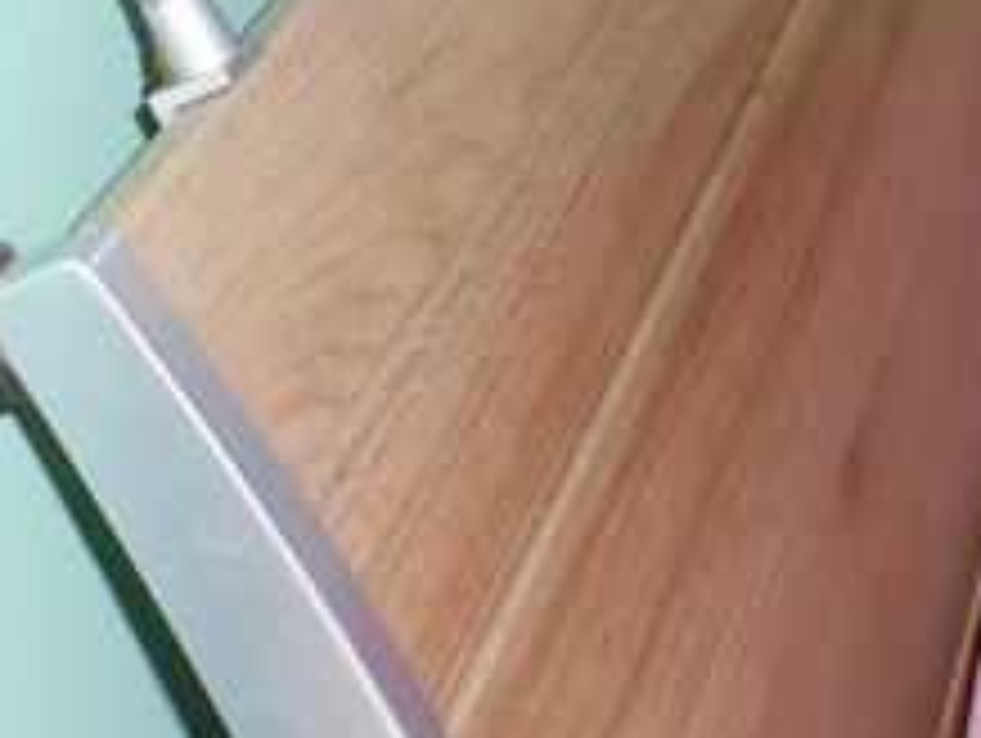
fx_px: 3376
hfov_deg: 15.7
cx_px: 1269
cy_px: -81
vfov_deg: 12.3
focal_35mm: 119
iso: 200
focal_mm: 4.7
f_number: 3.4
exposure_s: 1/25
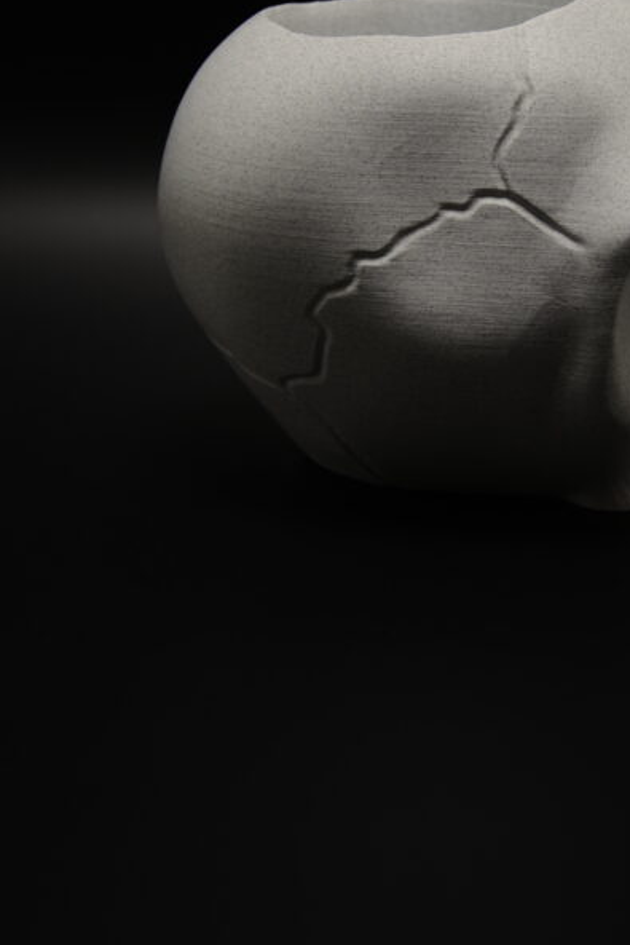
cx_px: 453
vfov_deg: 22.2
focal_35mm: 91
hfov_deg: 15.0
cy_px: 262
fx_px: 2387
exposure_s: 1/80
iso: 400
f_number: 4.5
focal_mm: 40
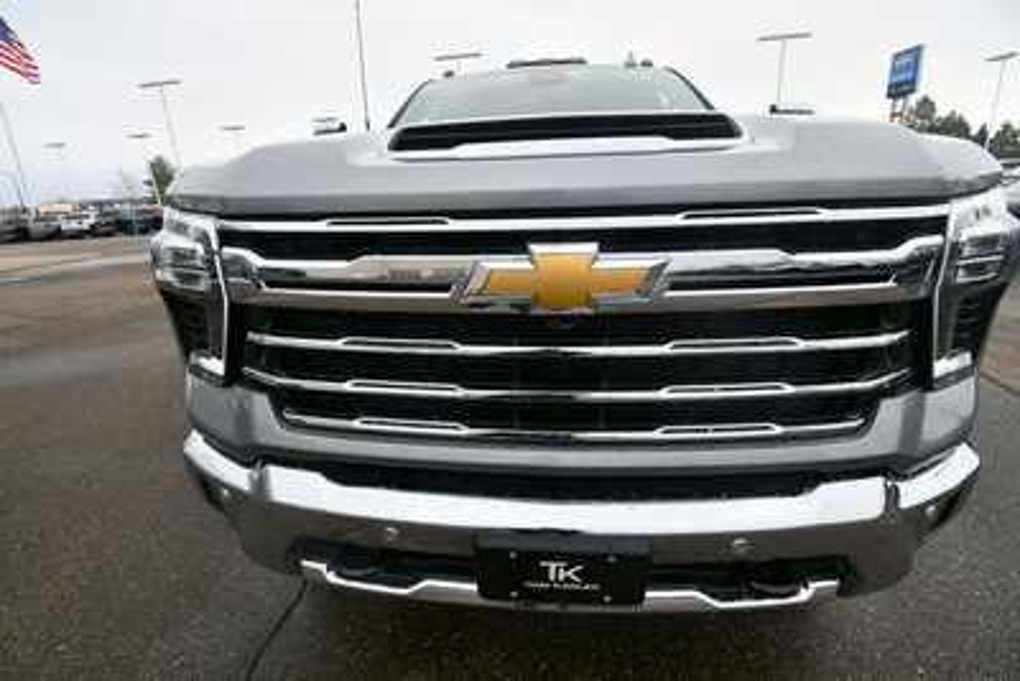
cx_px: 510
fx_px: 425
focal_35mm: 15
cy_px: 340
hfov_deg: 100.4
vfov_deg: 77.4
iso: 200
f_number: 6.3
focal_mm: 10
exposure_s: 1/250
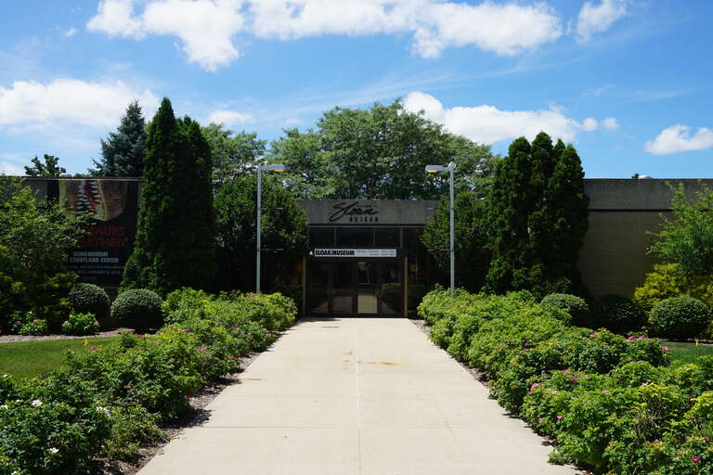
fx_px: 683
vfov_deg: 38.4
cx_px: 356
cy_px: 238
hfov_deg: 55.1
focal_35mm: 34
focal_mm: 23
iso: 100
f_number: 11
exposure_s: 1/125
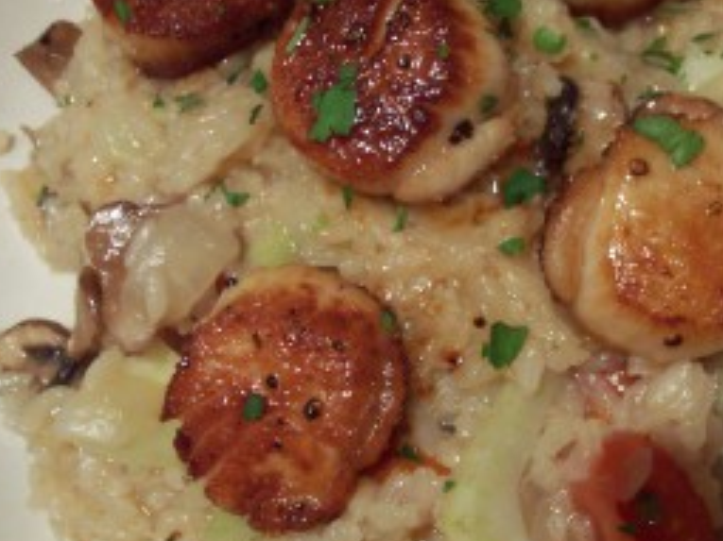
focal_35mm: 58
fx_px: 1211
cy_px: 193
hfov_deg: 33.0
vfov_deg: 25.1
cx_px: 476
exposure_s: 1/8
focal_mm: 5.6
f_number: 2.8
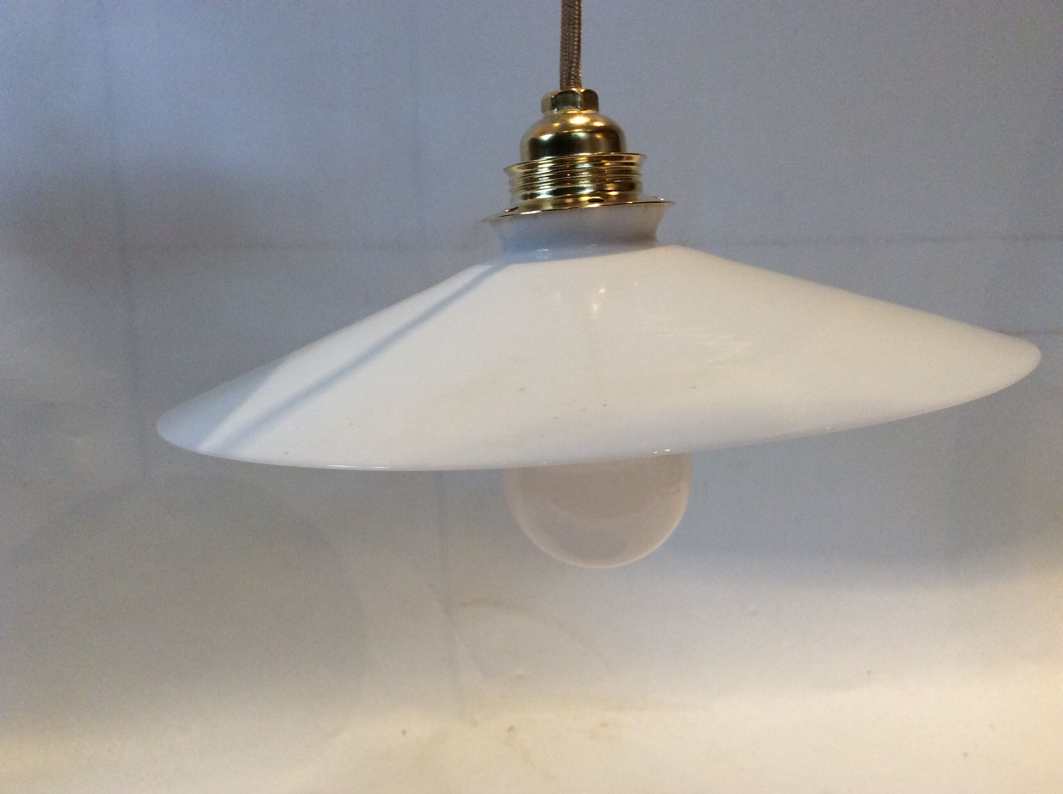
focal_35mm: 32
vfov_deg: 44.1
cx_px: 532
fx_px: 981
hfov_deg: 56.9
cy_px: 397
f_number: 2.4
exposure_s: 1/25
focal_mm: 3.3
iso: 125
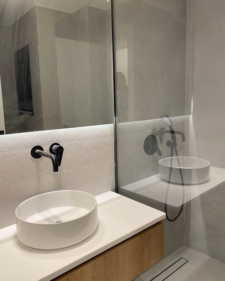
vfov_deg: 62.2
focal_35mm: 28
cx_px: 113
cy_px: 139
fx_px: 233
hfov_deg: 51.5
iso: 80
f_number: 1.8
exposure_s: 1/50
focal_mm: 4.25
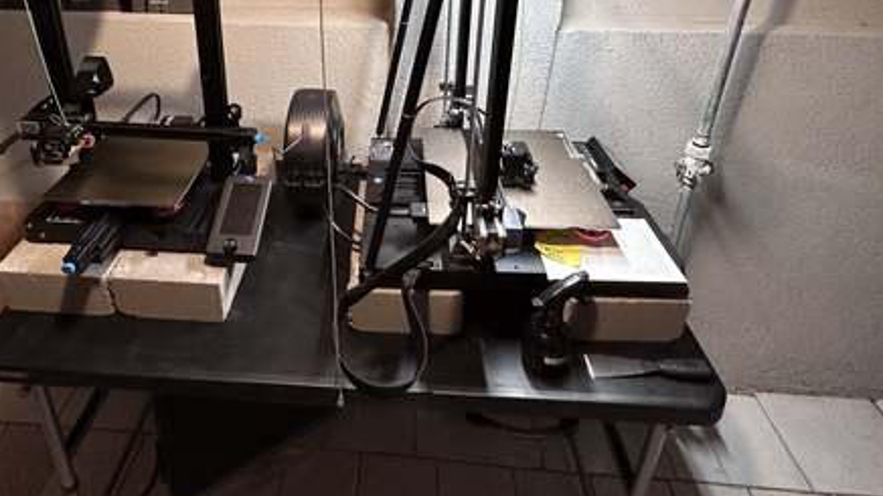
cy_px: 65
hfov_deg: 83.3
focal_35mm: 21
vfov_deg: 48.8
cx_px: 377
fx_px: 492
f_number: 2.2
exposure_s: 1/60
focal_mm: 2.22
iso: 400
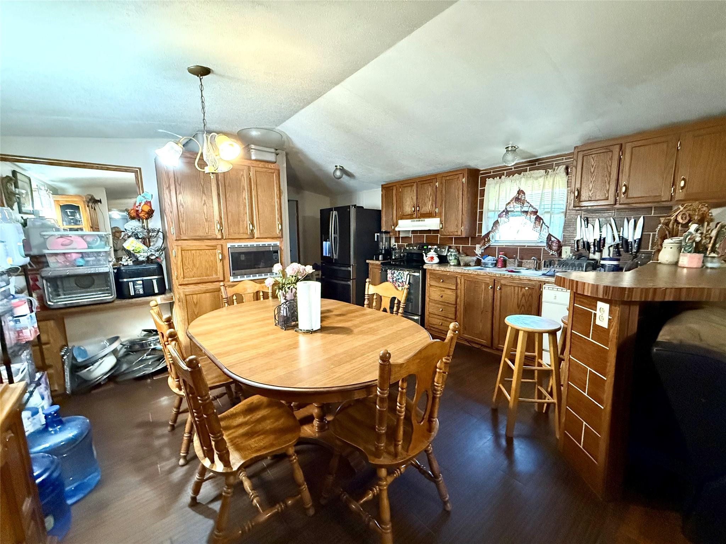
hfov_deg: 102.1
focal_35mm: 14
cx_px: 363
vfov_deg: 85.7
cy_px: 272
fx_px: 294
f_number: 2.2
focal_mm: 2.22
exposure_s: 1/60
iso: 1000
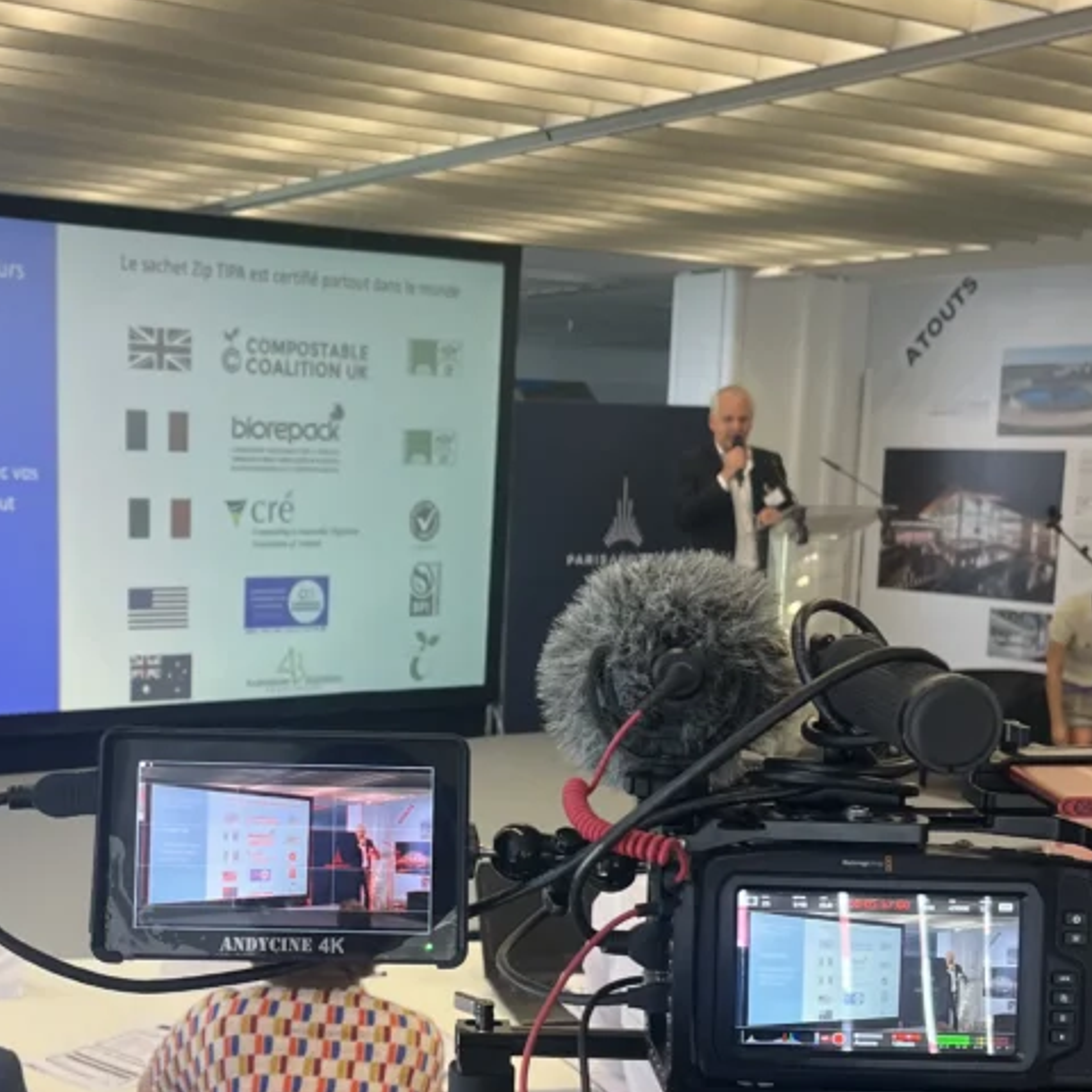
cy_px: 733
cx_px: 382
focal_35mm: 49
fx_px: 1749
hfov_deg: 34.4
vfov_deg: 34.3
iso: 125
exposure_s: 1/100
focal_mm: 5.1
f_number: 1.6
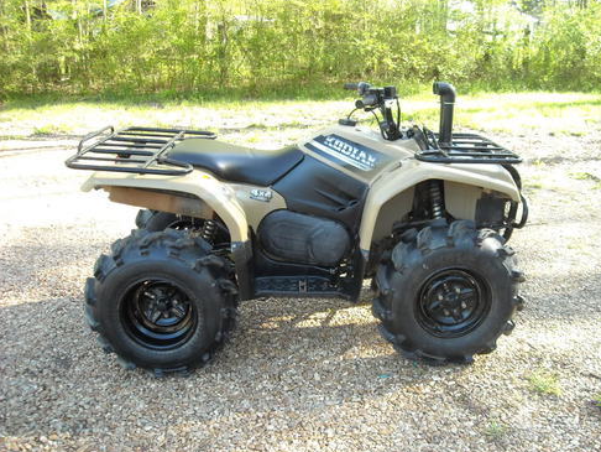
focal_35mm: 36
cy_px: 224
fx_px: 625
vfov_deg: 39.7
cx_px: 307
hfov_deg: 51.3
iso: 77
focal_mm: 5.7
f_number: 2.8
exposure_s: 1/52
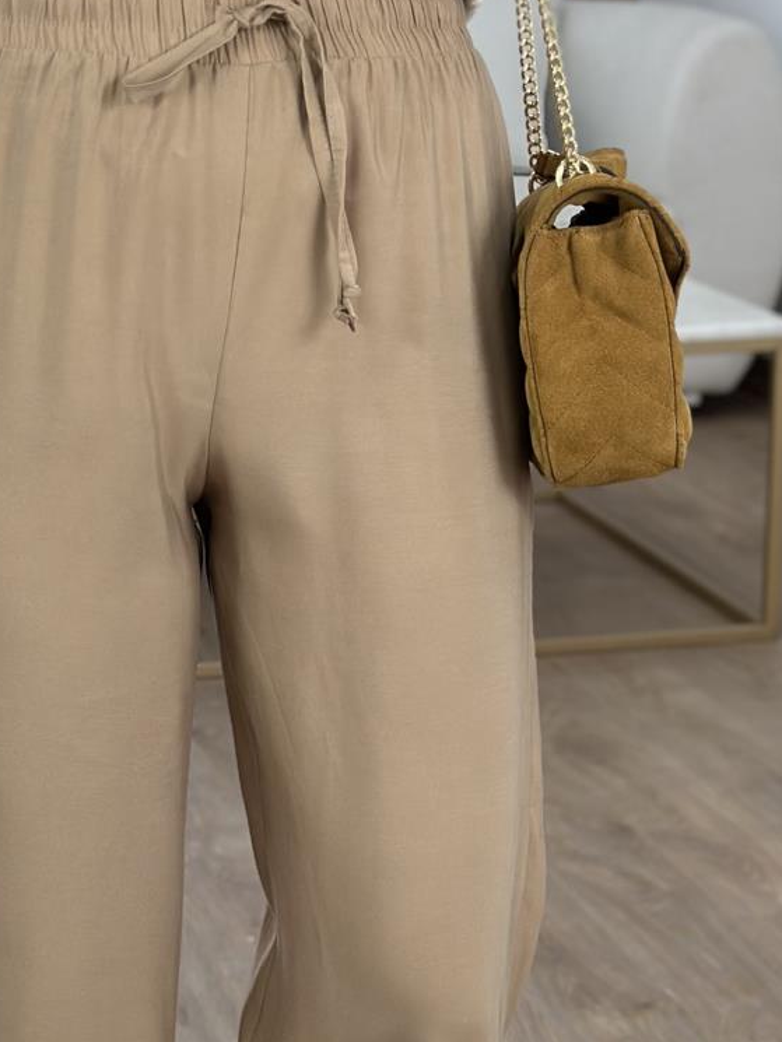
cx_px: 283
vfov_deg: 18.8
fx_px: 3102
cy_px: 921
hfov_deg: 14.4
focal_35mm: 103
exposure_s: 1/199
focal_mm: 6.86
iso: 80
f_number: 1.78
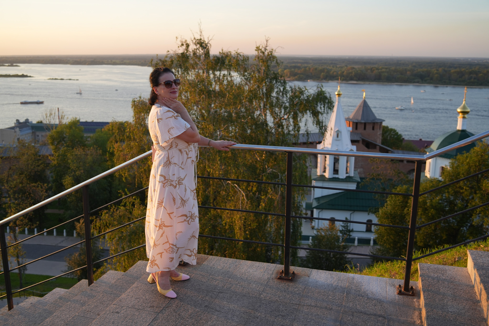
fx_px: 475
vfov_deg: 37.9
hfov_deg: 54.4
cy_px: 163
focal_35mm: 35
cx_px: 244
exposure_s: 1/250
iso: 200
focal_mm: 35
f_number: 4.5
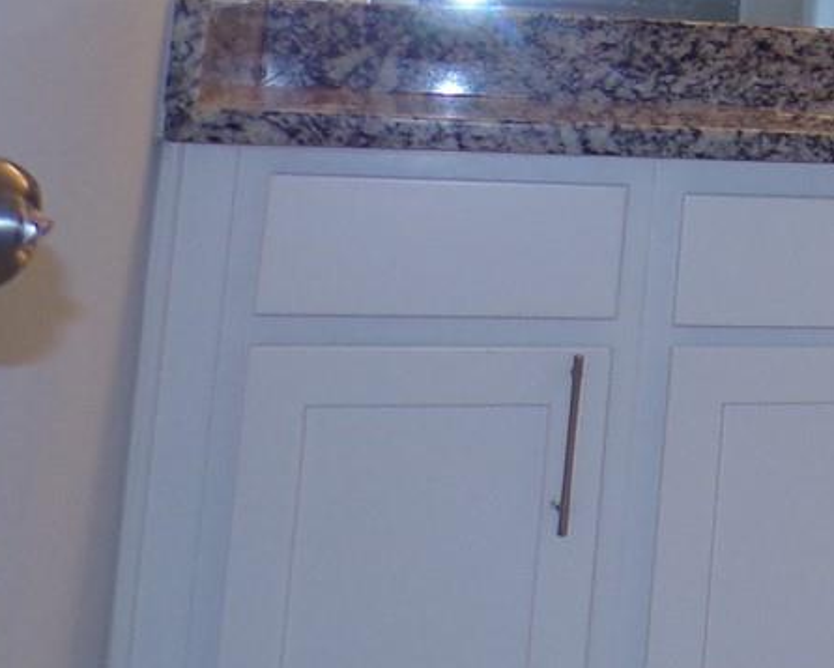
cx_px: 1174
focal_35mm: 84
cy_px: -198
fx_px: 2074
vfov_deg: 17.2
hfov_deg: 20.2
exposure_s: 1/34
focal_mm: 4.3
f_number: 3
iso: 119
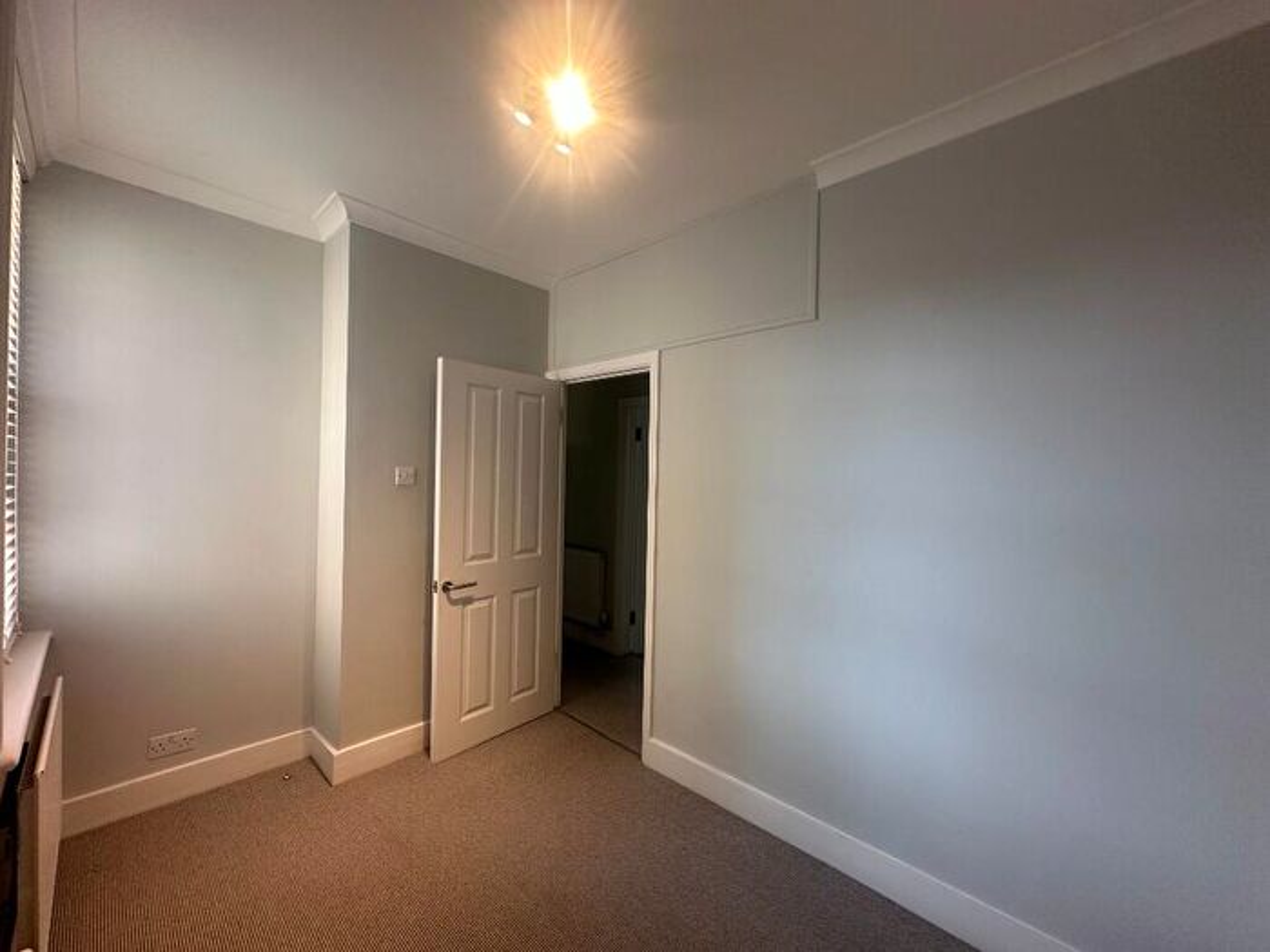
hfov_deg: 102.1
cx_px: 635
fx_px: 514
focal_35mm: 14
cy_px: 476
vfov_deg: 85.7
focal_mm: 2.22
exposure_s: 1/99
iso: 160
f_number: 2.2
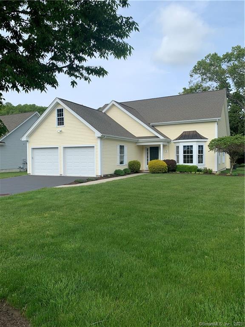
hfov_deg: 53.1
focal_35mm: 26
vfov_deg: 67.3
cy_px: 164
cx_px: 122
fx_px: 245
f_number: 1.8
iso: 25
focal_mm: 4.25
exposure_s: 1/1845
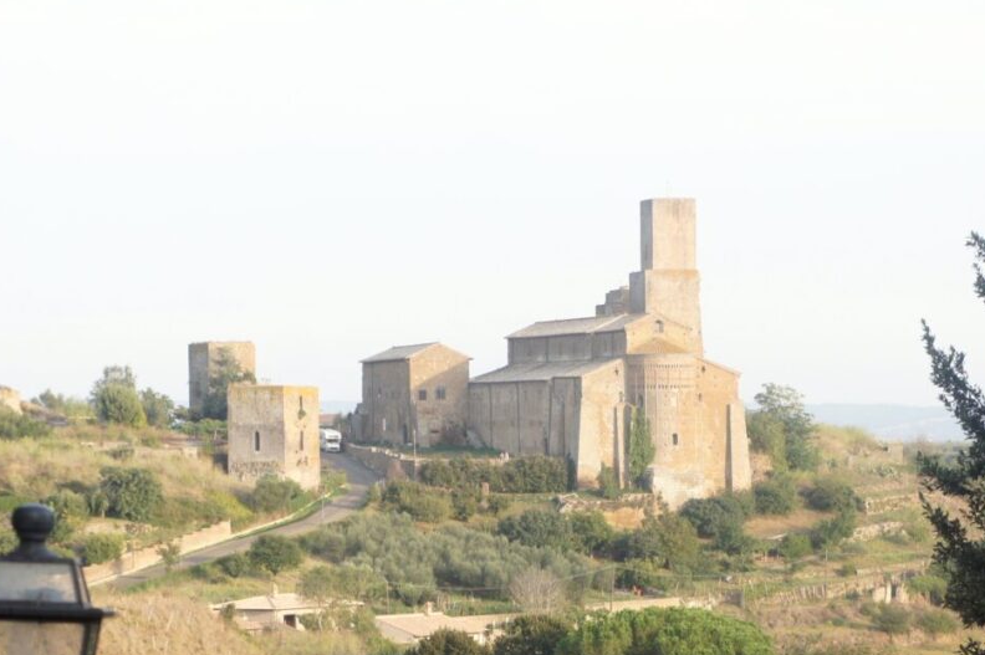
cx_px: 539
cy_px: 616
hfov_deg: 12.2
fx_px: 4622
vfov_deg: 8.1
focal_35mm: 169
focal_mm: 55
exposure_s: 1/125
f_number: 6.3
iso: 200
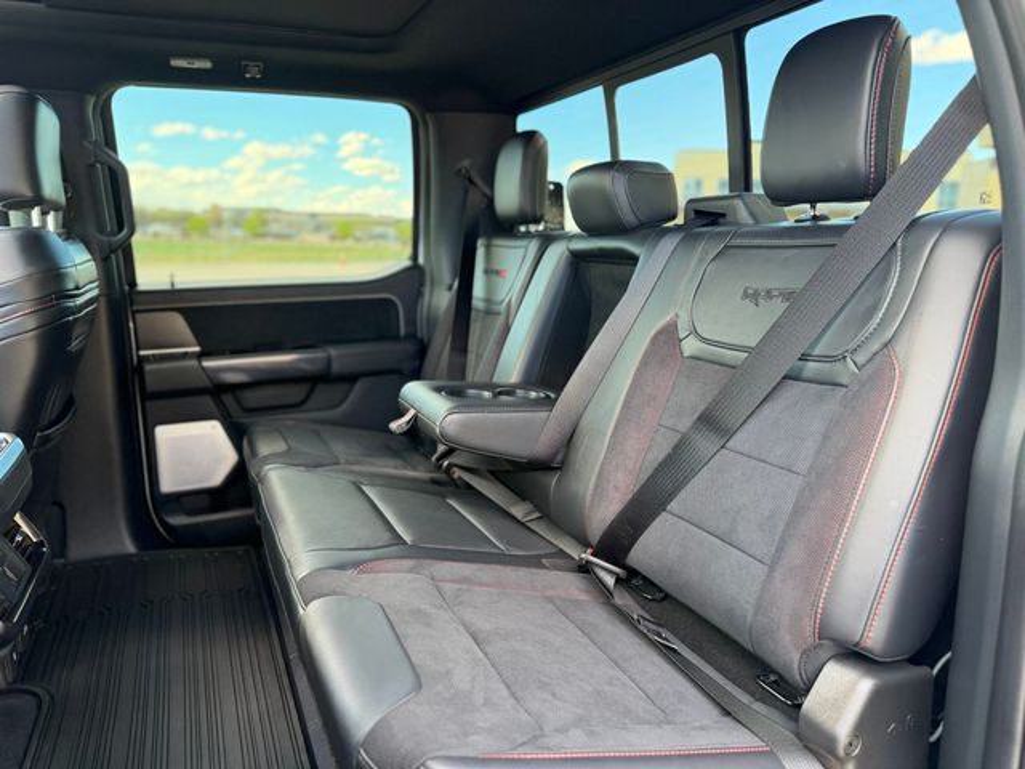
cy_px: 384
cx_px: 512
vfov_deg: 56.8
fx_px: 711
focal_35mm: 24
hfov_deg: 71.6
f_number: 1.78
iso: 200
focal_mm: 6.76
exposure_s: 1/147
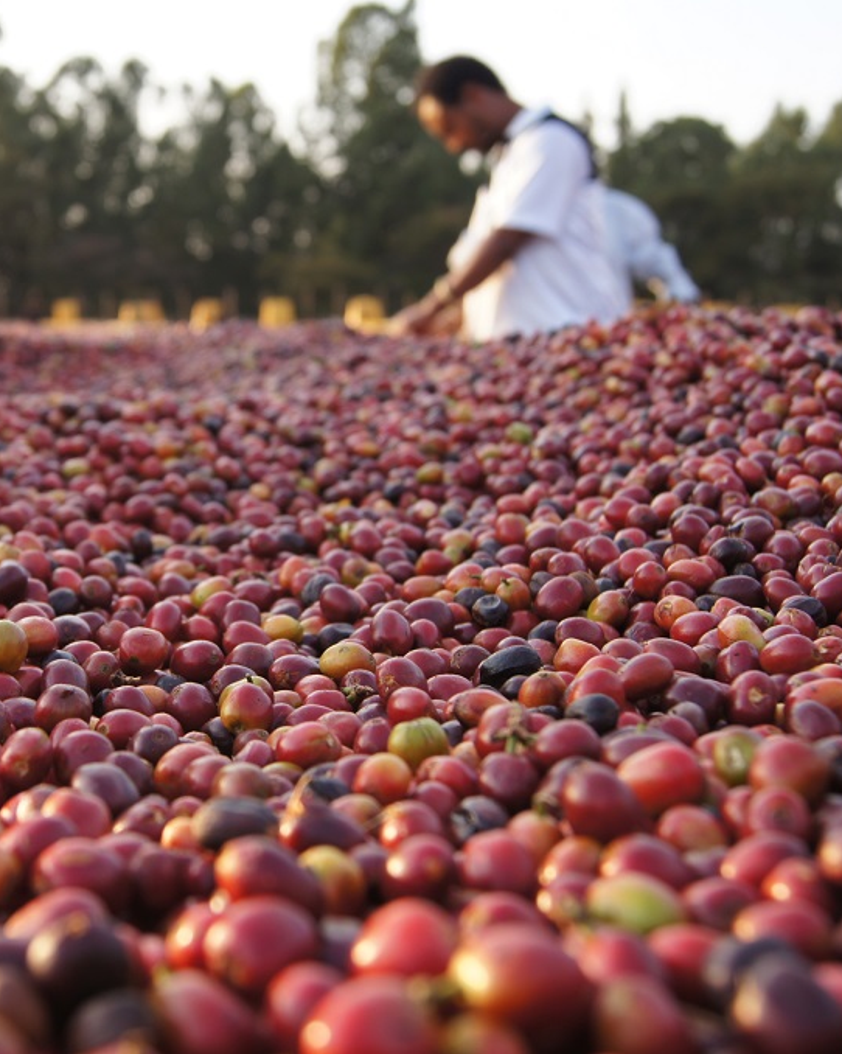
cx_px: 214
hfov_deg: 29.2
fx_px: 1589
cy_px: 526
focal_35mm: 51
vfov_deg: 36.7
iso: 100
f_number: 5.6
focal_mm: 24
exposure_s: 1/60
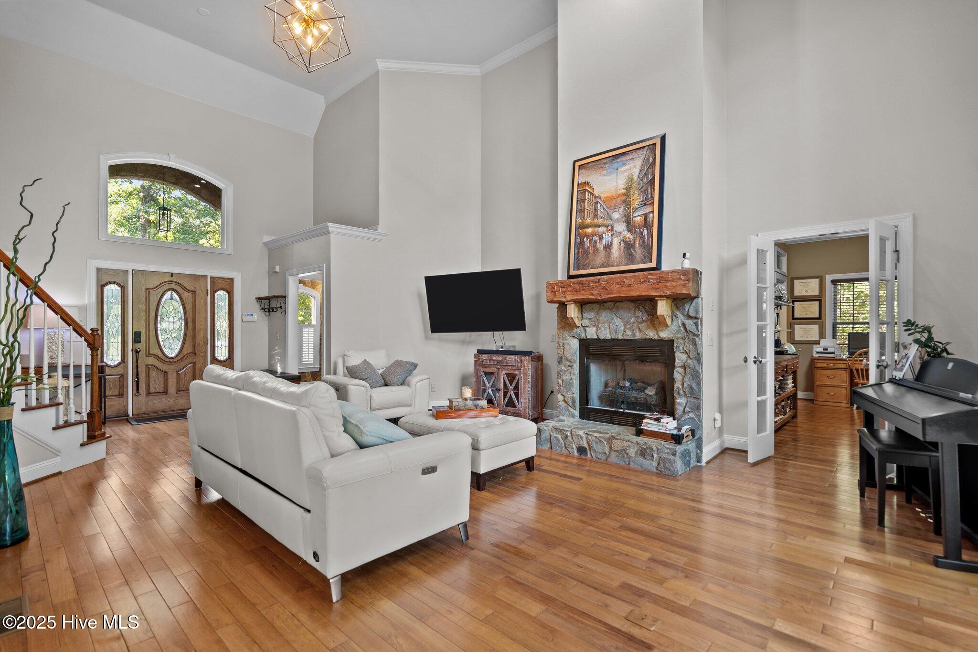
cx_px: 489
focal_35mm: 16
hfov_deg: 96.7
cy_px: 326
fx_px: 435
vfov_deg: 73.7
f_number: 4
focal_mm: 16
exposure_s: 1/5
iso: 500
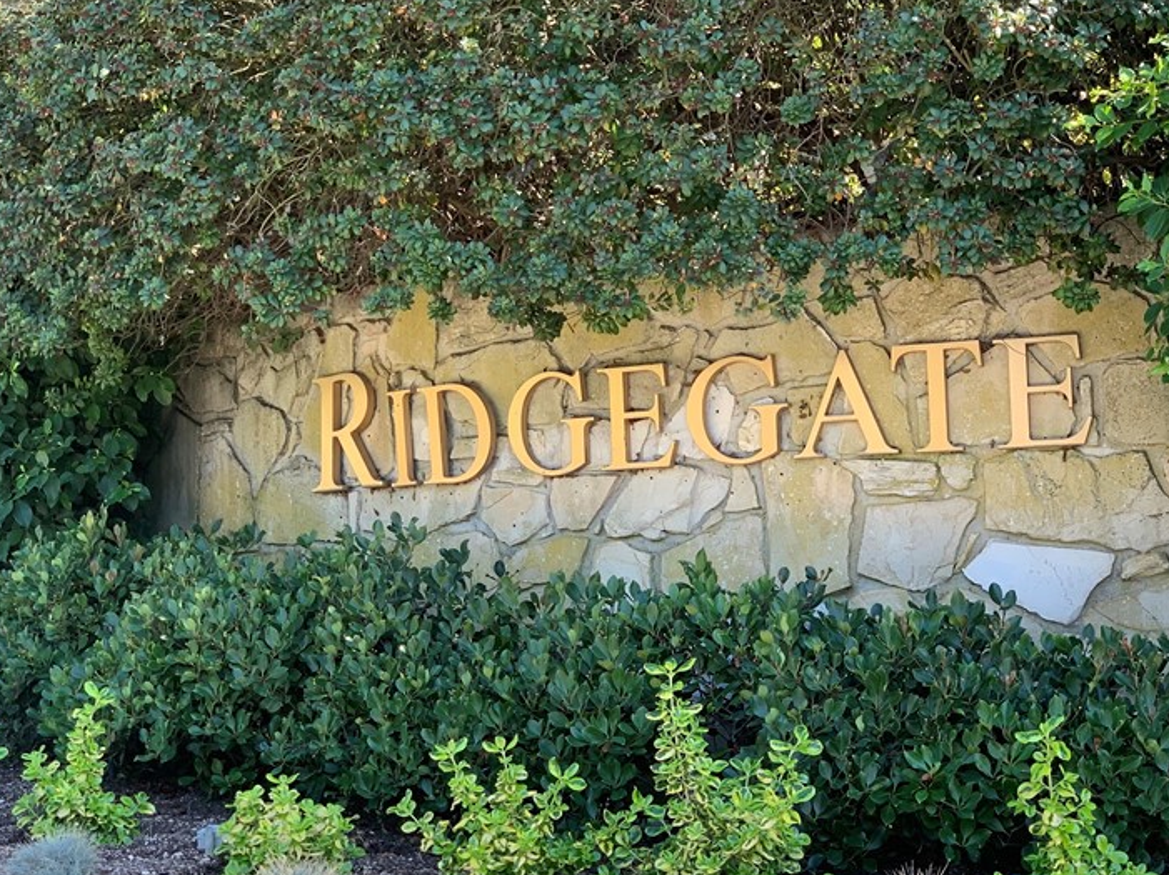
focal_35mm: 76
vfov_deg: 19.4
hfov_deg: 25.7
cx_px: 620
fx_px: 2565
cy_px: 417
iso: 40
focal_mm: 6
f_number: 2.4
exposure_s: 1/122
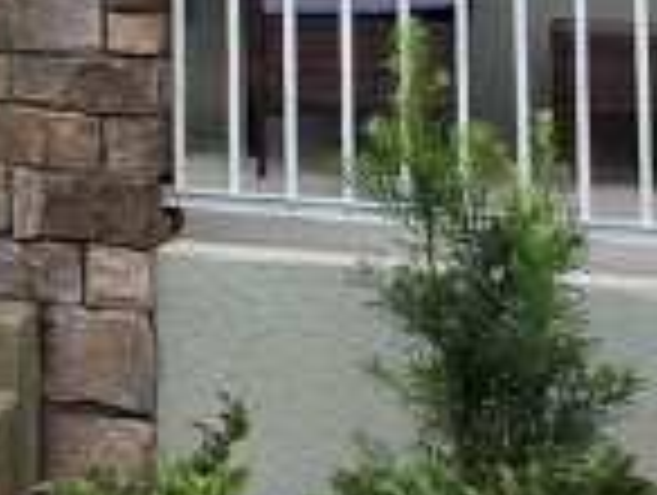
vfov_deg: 8.7
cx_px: -490
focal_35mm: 161
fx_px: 3061
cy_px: -526
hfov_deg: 11.4
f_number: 1.8
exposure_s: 1/2551
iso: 80
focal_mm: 5.4
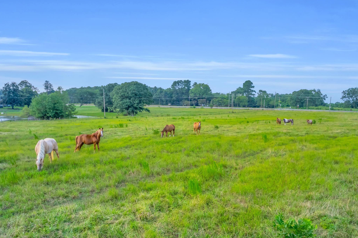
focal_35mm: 27
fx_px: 268
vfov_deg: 47.6
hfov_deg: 67.3
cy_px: 144
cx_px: 191
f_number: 2.8
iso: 100
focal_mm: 8.38
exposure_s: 1/125
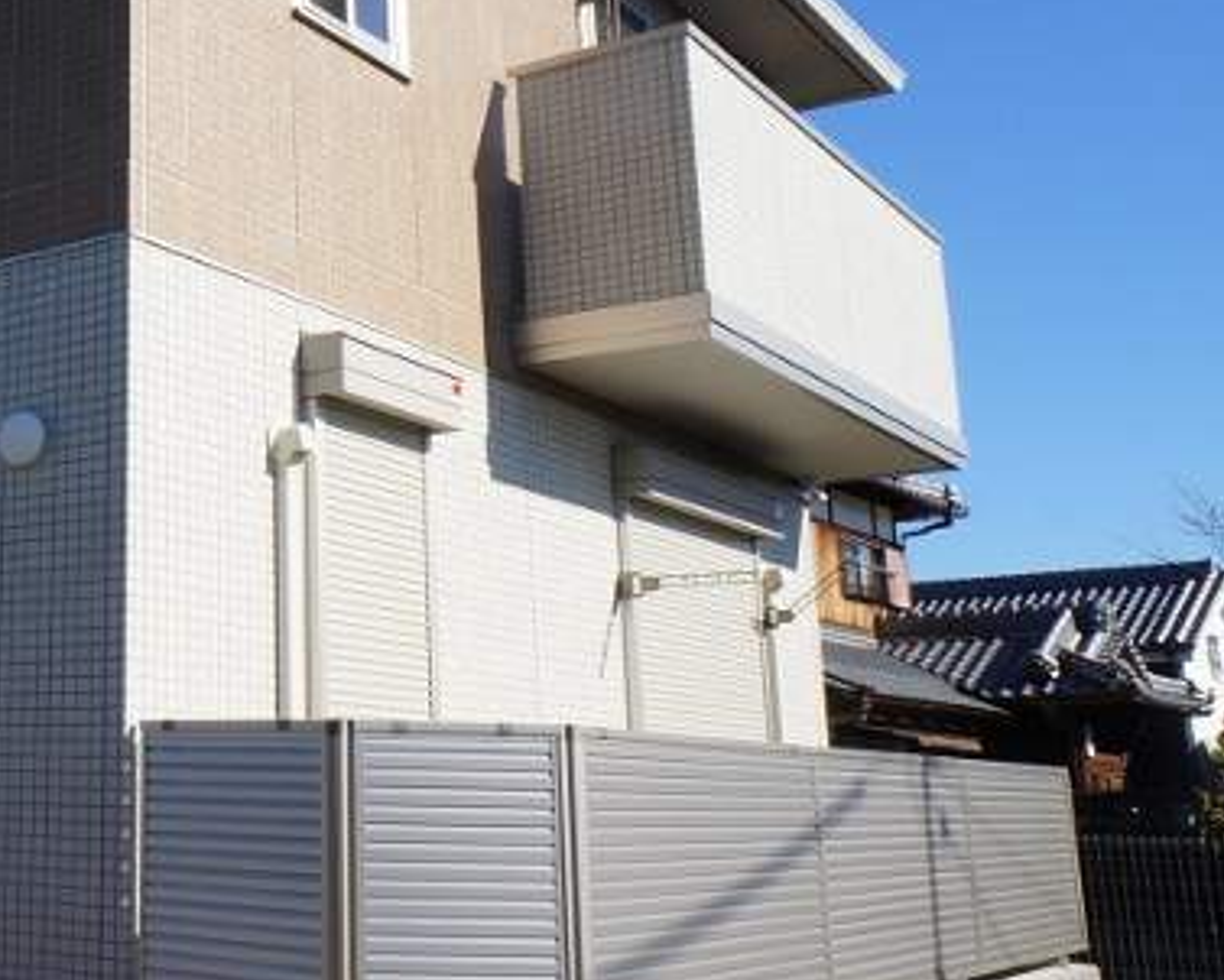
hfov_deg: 28.9
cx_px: -16
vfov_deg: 24.9
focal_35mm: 61
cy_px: 352
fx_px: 2211
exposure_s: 1/80
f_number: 13
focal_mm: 16
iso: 100
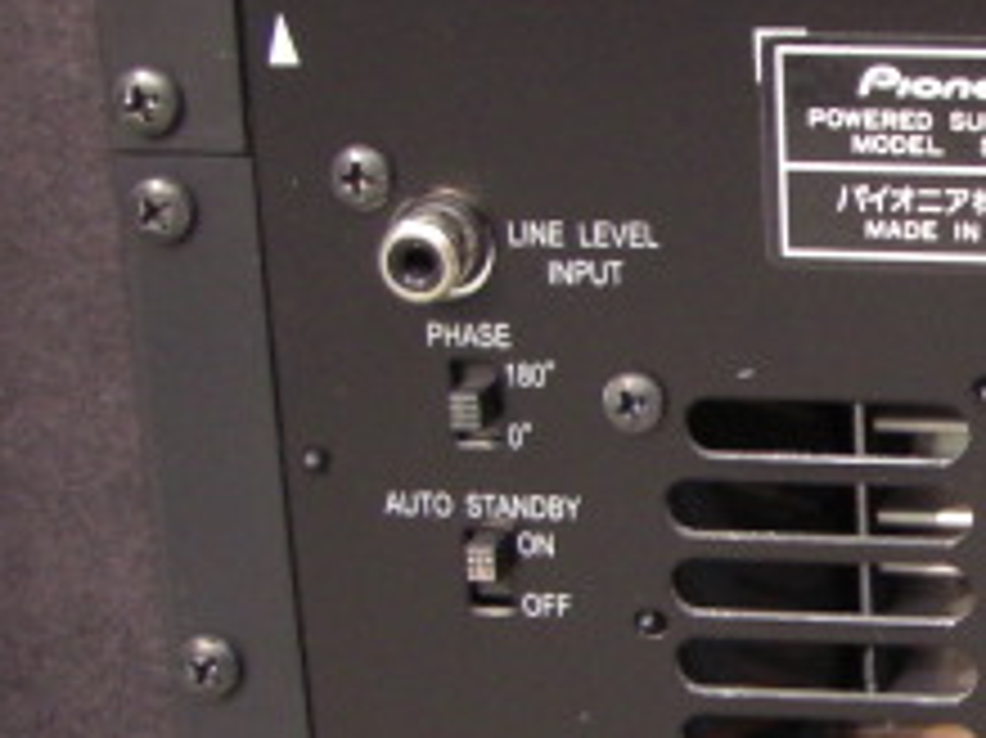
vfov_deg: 13.3
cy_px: 531
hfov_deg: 16.7
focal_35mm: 111
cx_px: 1283
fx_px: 3160
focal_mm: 6.3
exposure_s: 1/8
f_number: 3.4
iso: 200
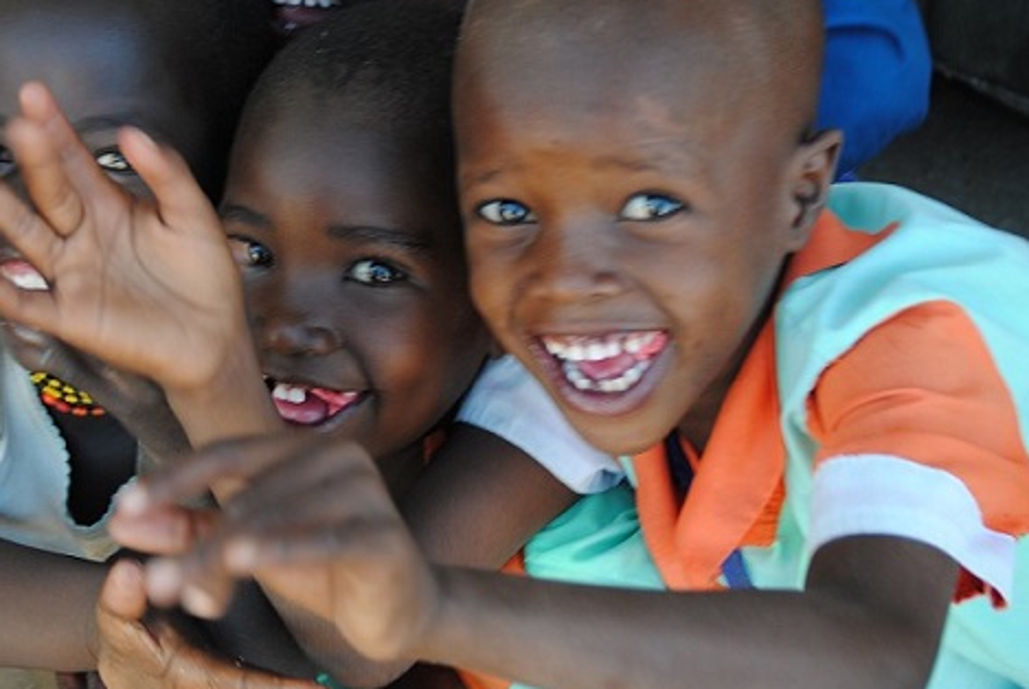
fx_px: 2461
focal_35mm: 86
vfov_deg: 15.9
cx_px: 331
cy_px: 261
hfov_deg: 23.5
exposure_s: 1/80
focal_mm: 42
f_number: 4.5
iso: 200
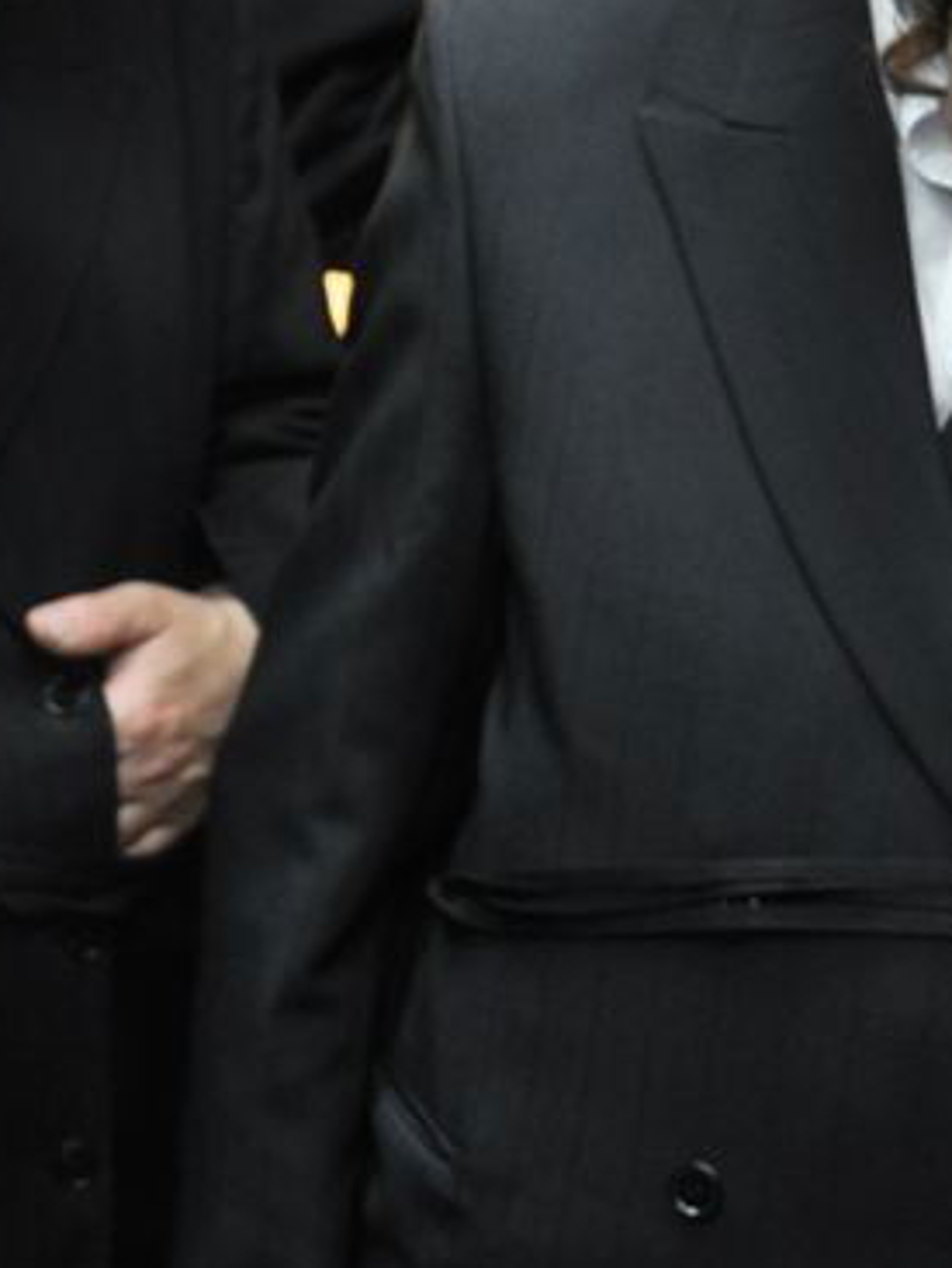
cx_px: -602
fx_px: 5604
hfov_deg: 9.4
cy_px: 385
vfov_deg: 12.9
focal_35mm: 153
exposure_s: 1/30
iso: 900
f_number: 4.2
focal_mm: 38
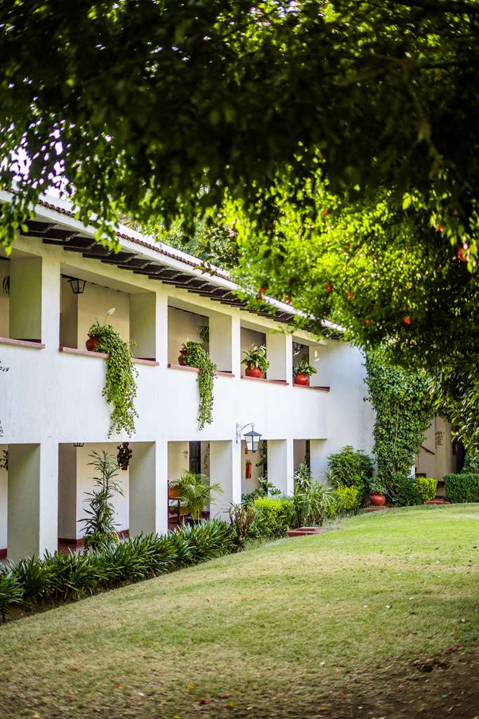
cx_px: 240
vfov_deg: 39.6
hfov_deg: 27.0
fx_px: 998
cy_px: 360
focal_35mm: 50
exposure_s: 1/400
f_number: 1.8
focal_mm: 50
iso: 250
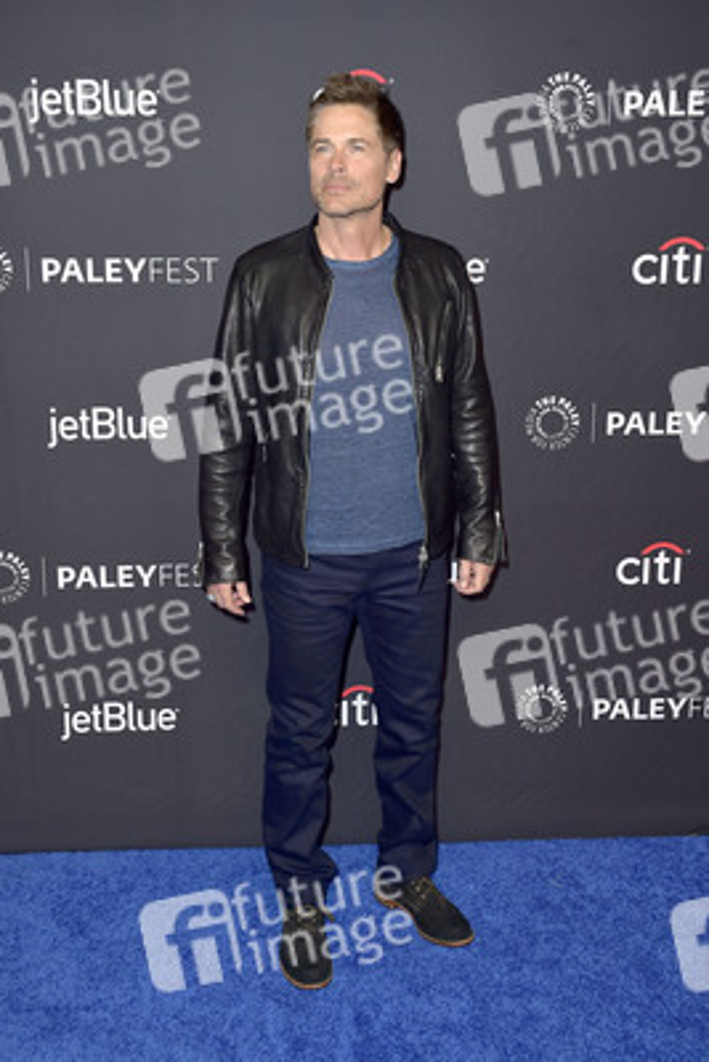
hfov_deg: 35.1
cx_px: 354
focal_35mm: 38
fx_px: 1122
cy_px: 531
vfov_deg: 50.7
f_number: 5.6
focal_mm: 38
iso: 250
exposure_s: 1/250
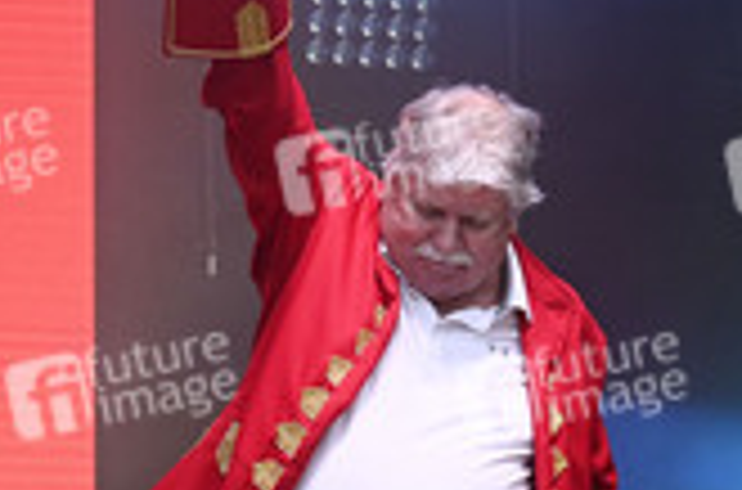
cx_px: 2
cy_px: 274
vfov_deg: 4.3
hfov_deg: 6.5
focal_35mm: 318
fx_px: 6536
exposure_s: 1/320
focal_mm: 116
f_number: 8
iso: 2000
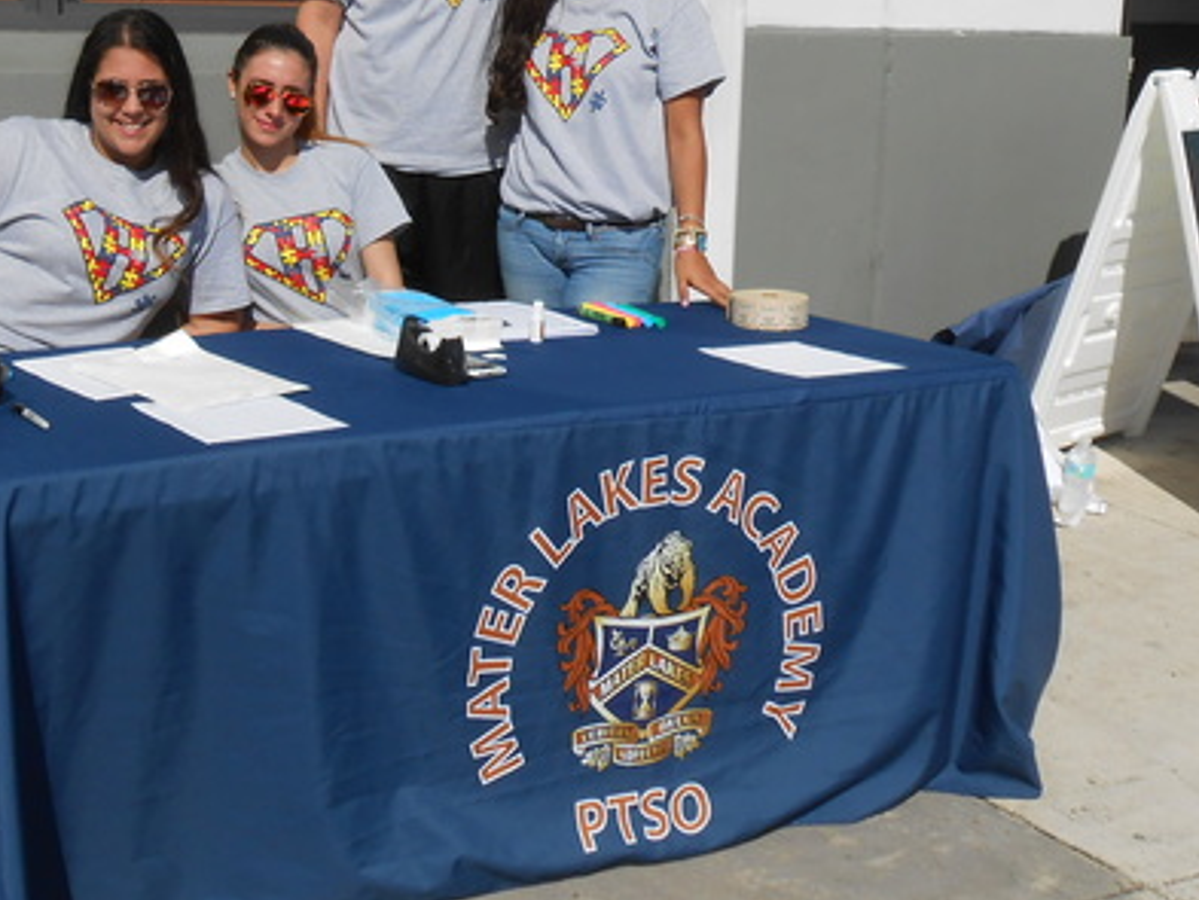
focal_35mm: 55
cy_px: 238
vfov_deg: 26.3
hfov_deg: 34.4
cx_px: 351
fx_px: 1906
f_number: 3.8
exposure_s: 1/2000
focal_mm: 5.3
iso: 80
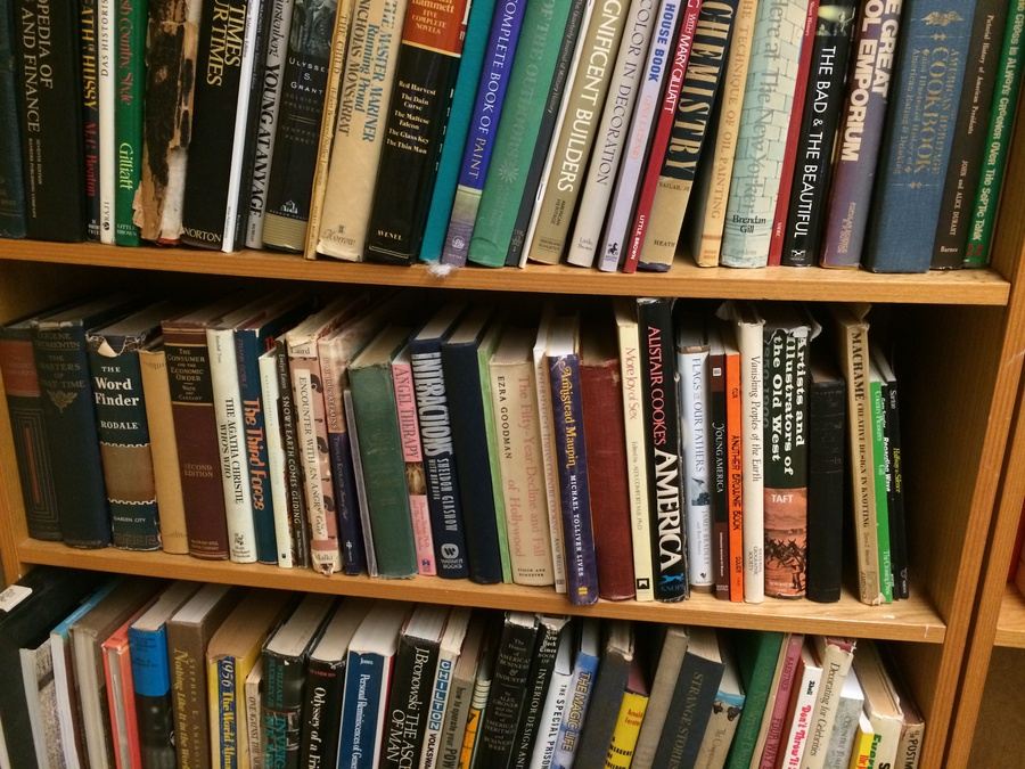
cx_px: 512
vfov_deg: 46.8
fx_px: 888
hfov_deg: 60.0
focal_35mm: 30
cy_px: 384
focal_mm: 4.12
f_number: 2.2
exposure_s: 1/30
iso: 320
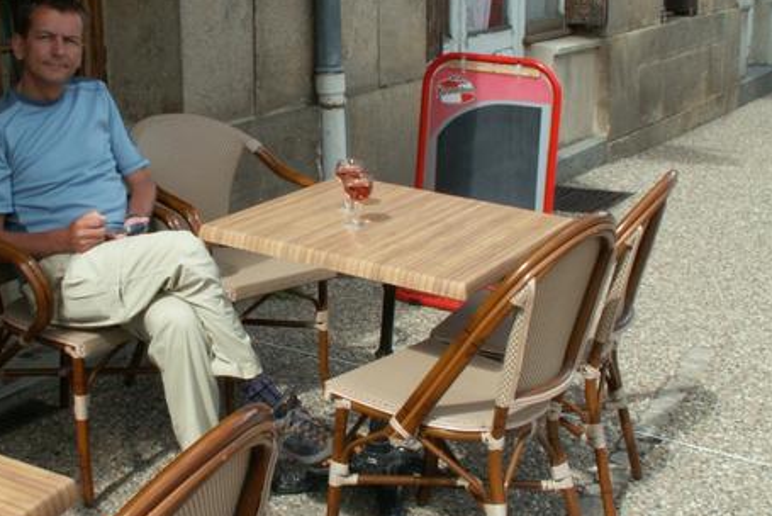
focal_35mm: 57
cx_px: 260
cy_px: 209
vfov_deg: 23.8
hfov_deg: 34.7
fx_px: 1223
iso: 50
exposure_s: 1/60
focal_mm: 6.44
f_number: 8
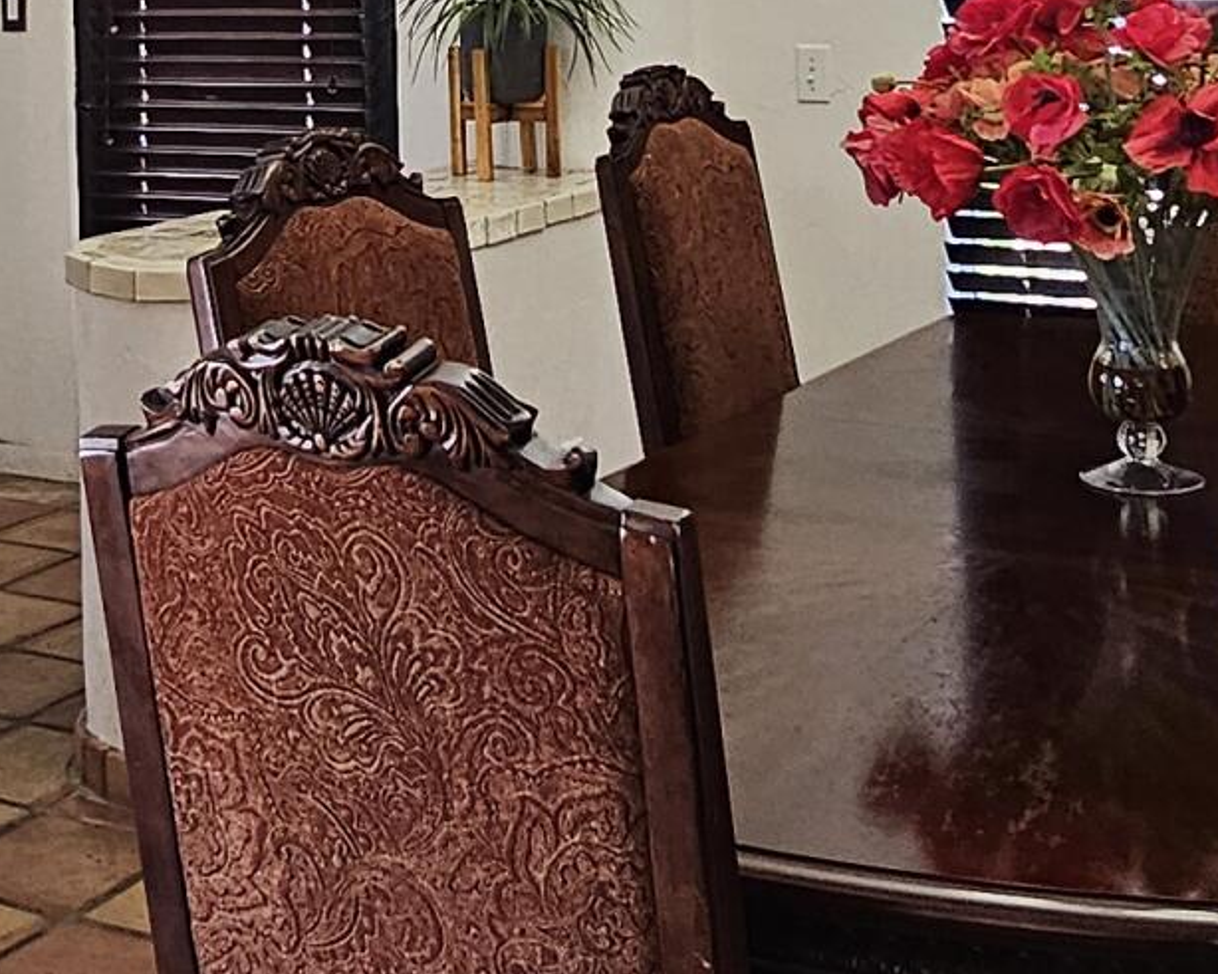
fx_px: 2235
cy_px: -77
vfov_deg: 23.2
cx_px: 436
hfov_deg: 30.3
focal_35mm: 62
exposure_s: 1/60
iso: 160
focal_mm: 2.2
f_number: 2.2
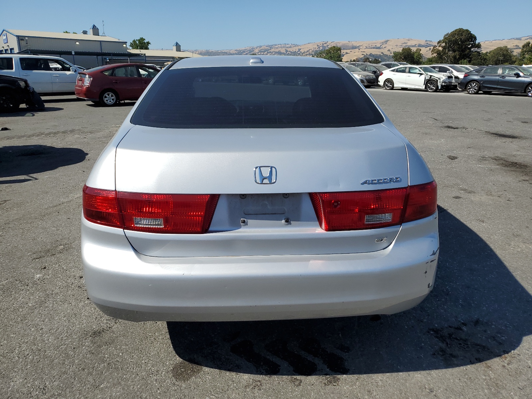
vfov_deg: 53.1
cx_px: 266
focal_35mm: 26
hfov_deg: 67.3
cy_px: 200
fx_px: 400
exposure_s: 1/5000
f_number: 1.5
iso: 50
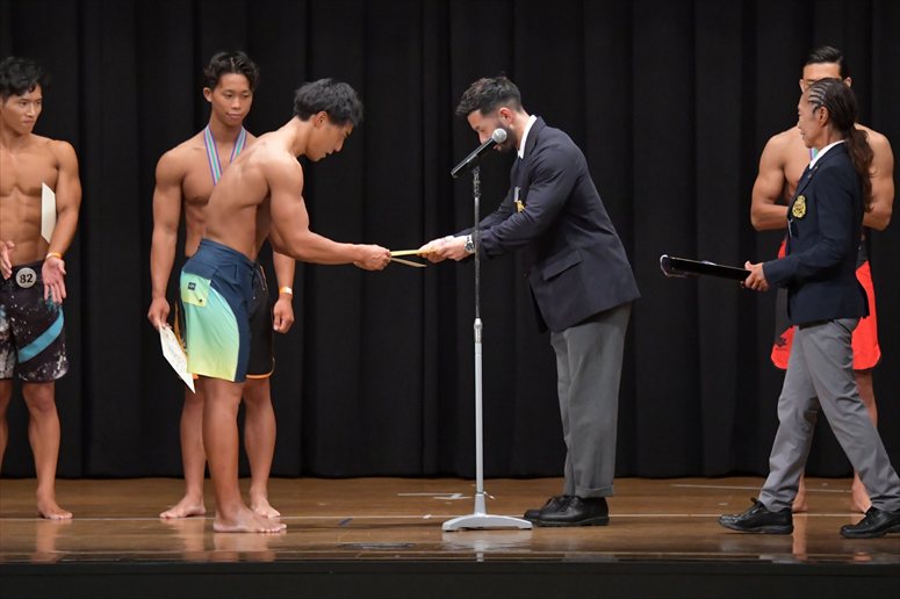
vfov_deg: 6.8
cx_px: 450
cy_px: 300
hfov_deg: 10.2
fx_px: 5048
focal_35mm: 202
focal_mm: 135
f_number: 5.6
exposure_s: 1/400
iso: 6400
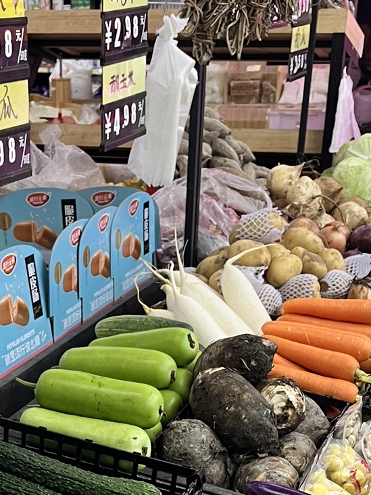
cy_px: 628
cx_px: 76
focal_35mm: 71
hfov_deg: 20.5
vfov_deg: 24.3
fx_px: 1015
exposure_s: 1/60
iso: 160
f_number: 1.6
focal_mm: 5.1
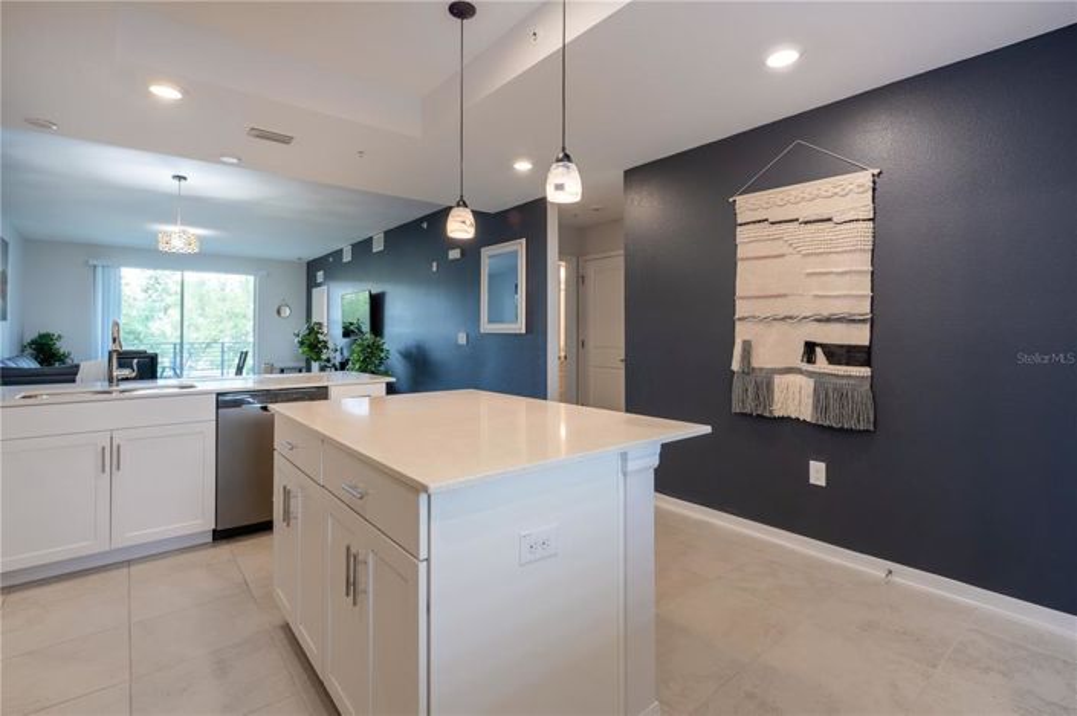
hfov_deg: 96.8
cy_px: 358
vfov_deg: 73.7
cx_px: 538
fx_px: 478
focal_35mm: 16
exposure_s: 1/30
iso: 500
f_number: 8
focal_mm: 16
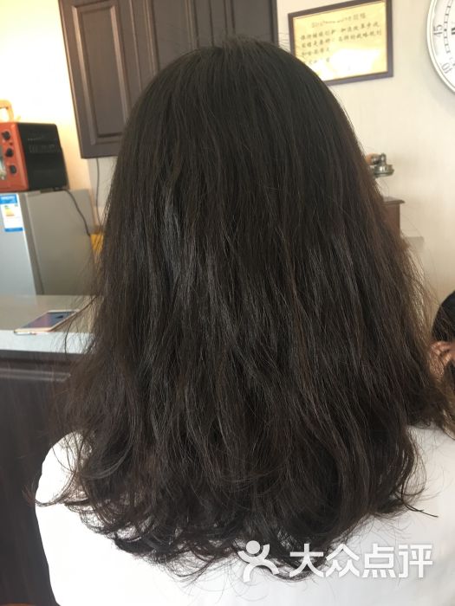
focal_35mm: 29
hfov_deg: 48.2
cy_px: 303
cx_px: 228
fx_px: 508
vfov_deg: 61.7
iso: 125
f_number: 2.2
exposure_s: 1/33
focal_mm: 4.15
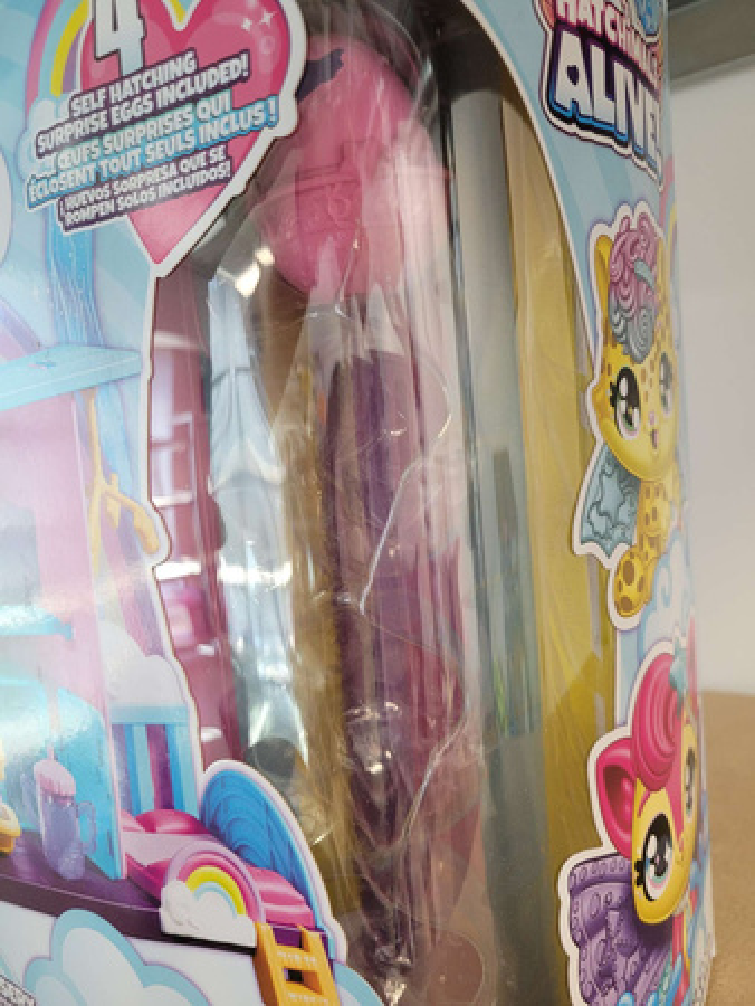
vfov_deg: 67.3
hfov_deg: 53.1
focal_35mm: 26
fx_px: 755
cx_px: 378
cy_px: 503
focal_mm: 5.4
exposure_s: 1/100
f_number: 1.8
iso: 250
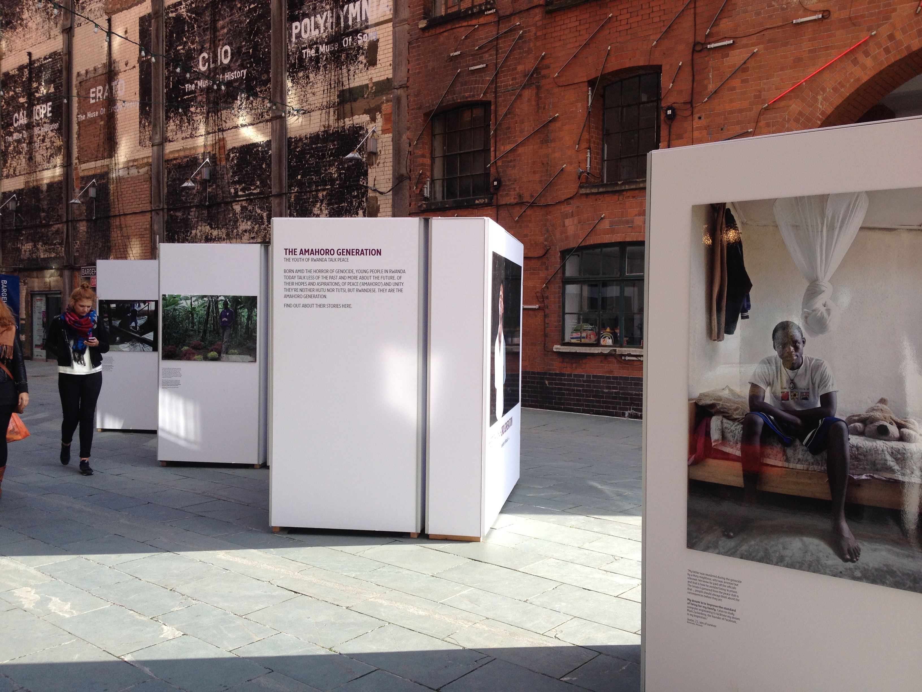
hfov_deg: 52.6
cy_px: 346
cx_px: 461
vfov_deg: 40.7
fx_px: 932
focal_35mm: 35
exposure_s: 1/418
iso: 50
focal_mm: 4.28
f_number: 2.4
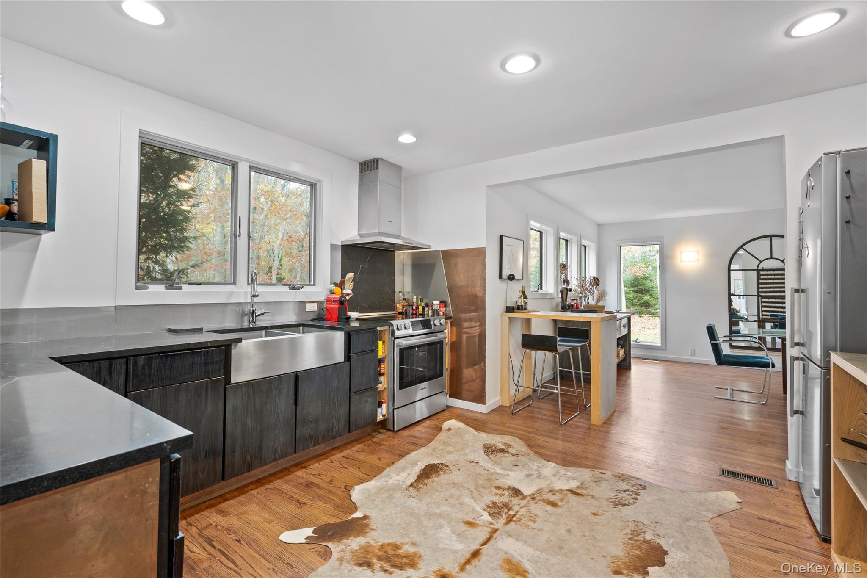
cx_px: 434
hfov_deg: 96.7
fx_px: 385
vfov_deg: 73.7
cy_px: 289
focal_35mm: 16
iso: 400
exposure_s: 1/3
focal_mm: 16
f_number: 8
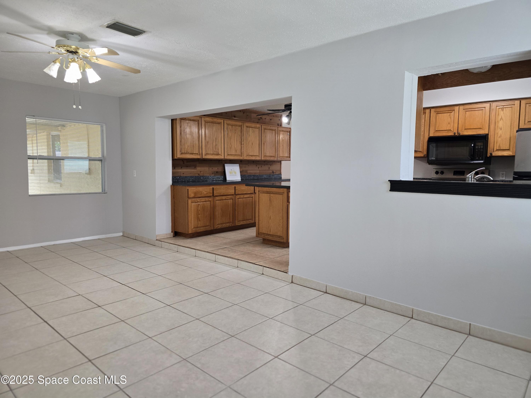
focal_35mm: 23
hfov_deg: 73.9
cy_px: 199
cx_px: 266
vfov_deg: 58.9
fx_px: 353
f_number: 1.7
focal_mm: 6.3
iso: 250
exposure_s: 1/120
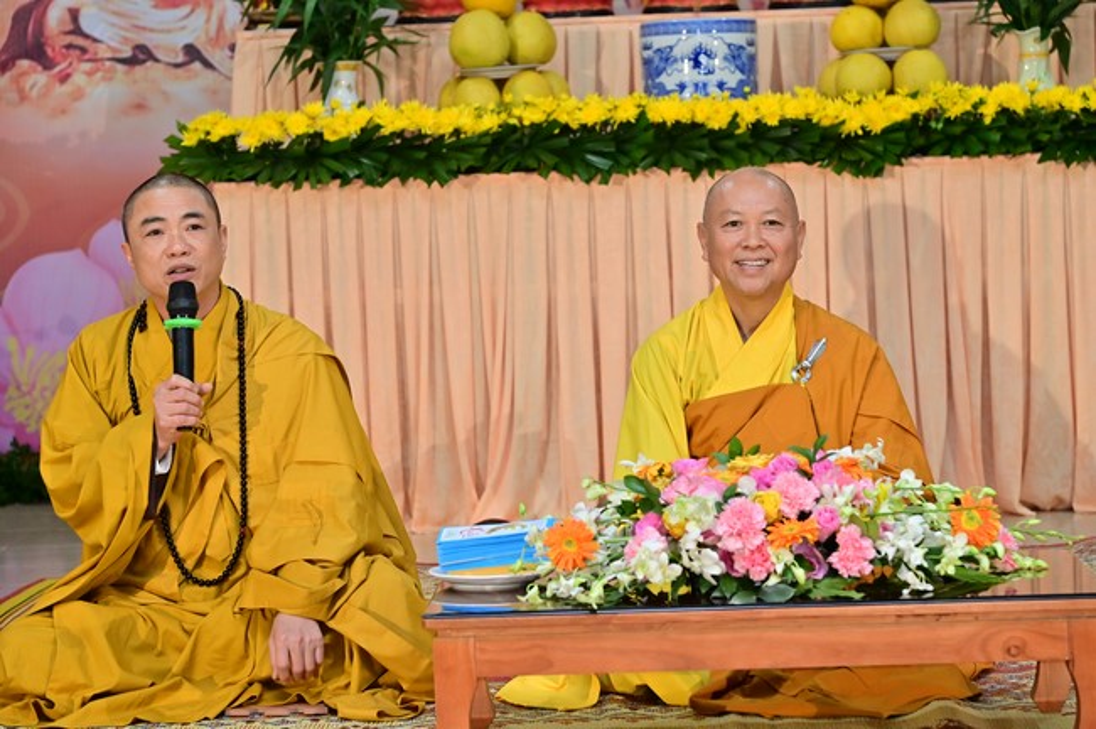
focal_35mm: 105
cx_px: 548
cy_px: 364
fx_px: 3193
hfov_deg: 19.5
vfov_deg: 13.0
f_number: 5.6
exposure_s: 1/160
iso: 2000
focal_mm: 105
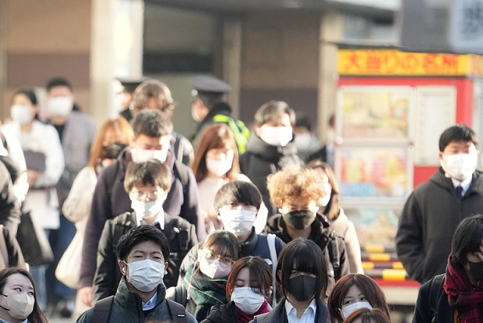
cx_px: -39
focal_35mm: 1081
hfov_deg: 1.9
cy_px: 334
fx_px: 14509
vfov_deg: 1.3
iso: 2000
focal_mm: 493
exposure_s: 1/640
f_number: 7.1
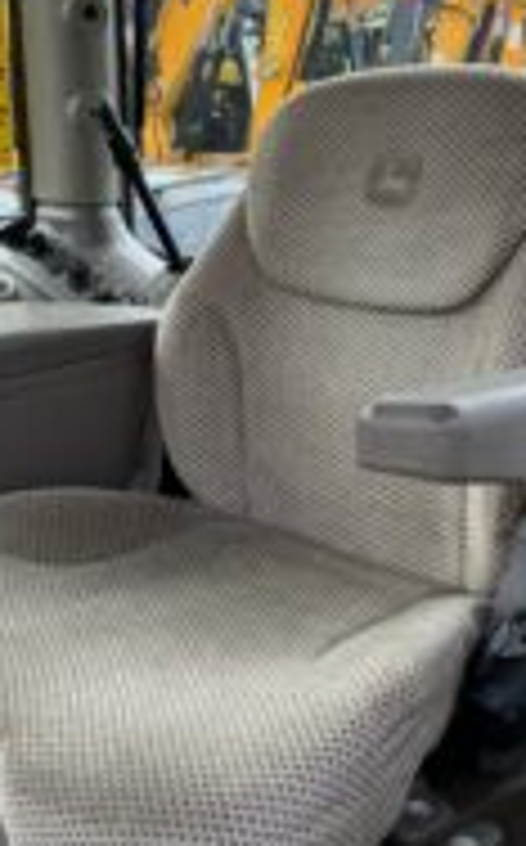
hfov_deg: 21.9
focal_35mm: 59
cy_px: 472
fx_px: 1357
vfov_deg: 34.5
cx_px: 261
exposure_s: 1/122
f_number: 1.8
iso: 20
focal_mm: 3
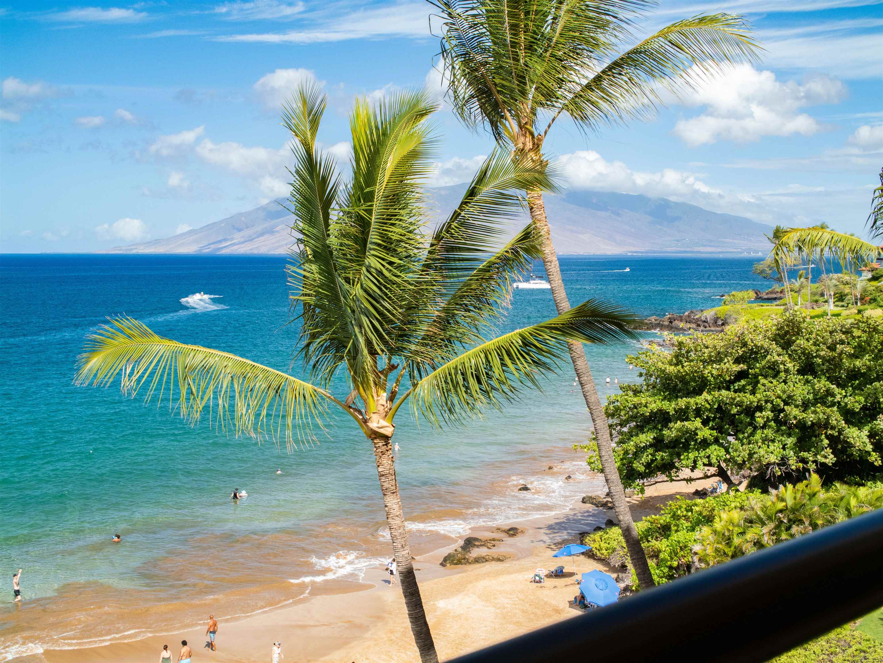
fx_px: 1327
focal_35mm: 52
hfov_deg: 36.8
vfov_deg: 28.0
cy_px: 332
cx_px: 442
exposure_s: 1/200
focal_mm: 26
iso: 800
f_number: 11
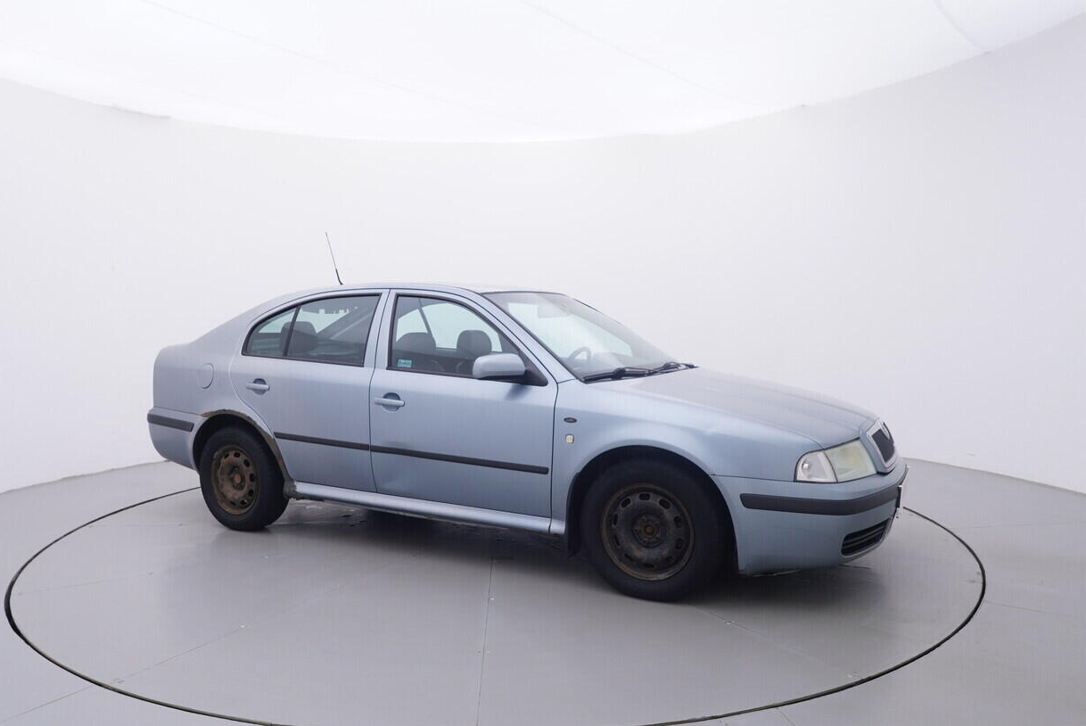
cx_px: 496
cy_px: 415
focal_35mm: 27
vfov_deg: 48.5
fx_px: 803
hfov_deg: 68.0
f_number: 5
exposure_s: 1/80
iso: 200
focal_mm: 15
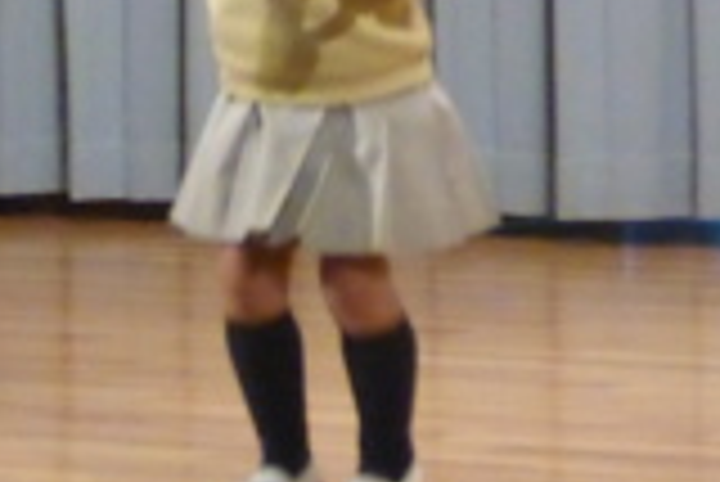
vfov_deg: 4.6
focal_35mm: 300
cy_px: 23
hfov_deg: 6.9
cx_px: 166
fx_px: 6005
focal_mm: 21.3
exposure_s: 1/100
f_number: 5.8
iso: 3200
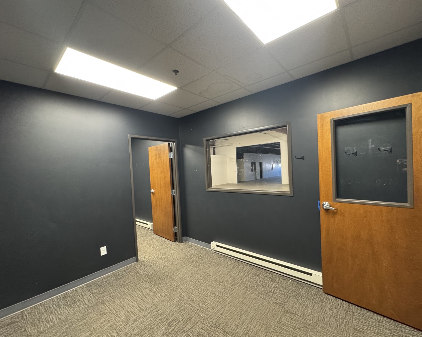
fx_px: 187
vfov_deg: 84.0
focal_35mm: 15
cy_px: 173
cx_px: 219
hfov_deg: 96.8
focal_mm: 2.22
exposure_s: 1/60
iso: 800
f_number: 2.2
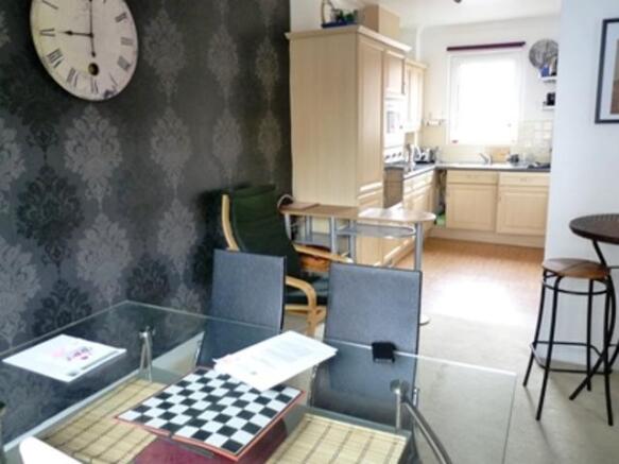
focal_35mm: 27
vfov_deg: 51.3
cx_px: 310
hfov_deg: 65.3
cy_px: 232
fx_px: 483
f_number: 2.8
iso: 400
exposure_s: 1/8
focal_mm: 4.8
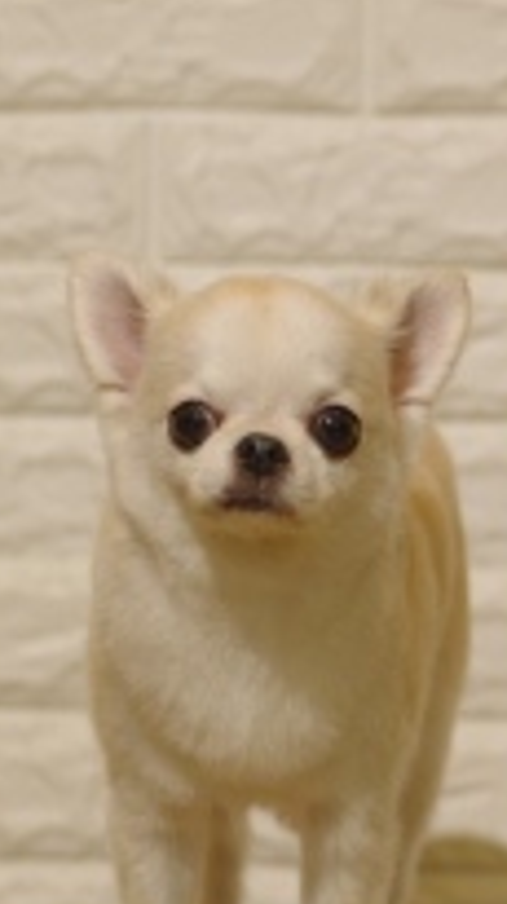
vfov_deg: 11.2
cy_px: 569
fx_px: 4598
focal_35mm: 192
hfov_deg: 6.3
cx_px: 251
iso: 500
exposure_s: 1/200
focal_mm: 63
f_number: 3.5
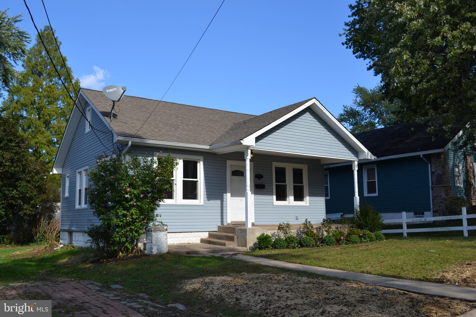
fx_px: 436
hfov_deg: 57.2
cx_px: 238
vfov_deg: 40.0
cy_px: 158
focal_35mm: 33
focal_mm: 22
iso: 100
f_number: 8
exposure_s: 1/250
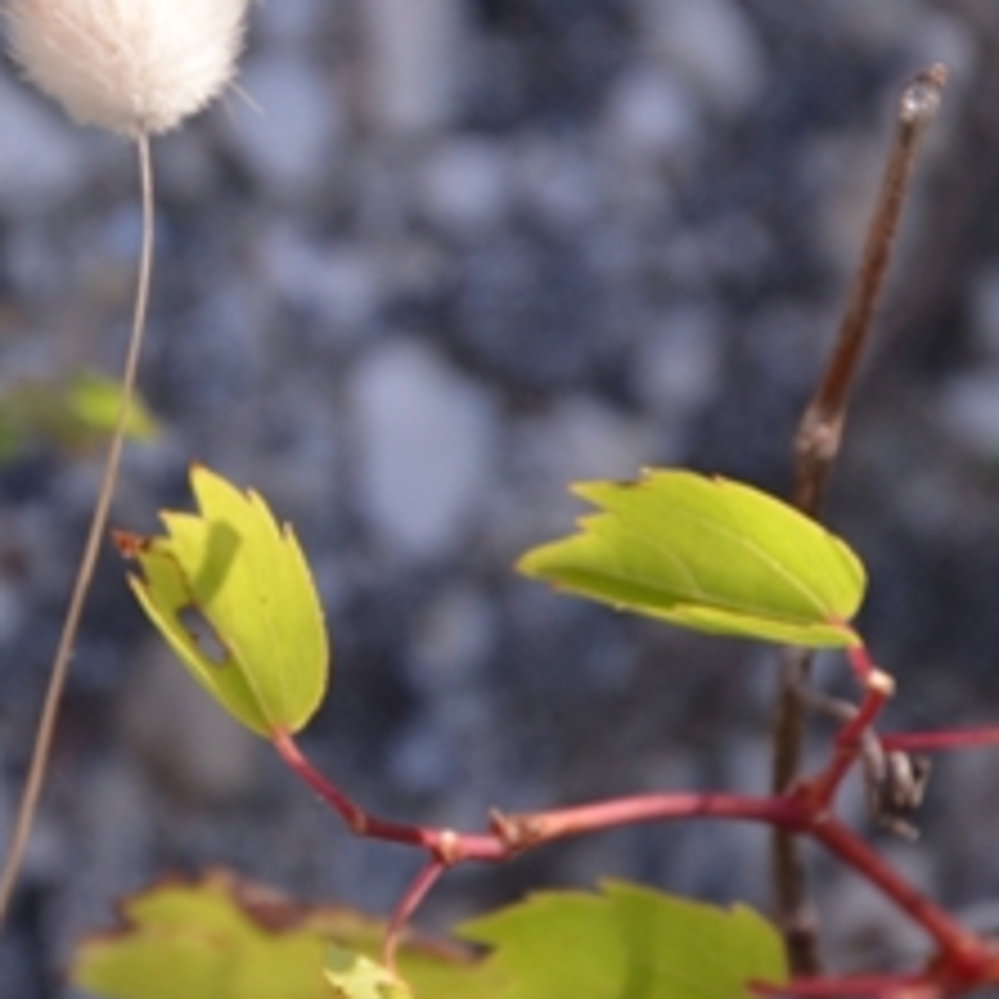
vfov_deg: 3.6
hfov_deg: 3.6
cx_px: 274
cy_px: 184
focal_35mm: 482
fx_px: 15722
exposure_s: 1/125
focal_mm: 105
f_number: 7.1
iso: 400
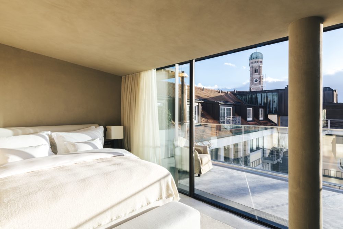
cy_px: 114
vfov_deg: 61.9
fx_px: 191
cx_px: 172
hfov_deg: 84.0
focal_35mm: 20
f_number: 11
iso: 100
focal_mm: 20
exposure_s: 1/25
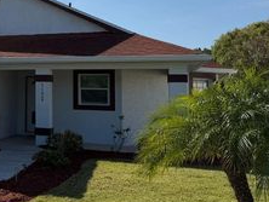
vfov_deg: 26.8
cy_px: 55
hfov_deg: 31.9
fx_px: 420
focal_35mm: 54
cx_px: -18
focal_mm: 6.76
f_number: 1.78
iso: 80
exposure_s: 1/6711
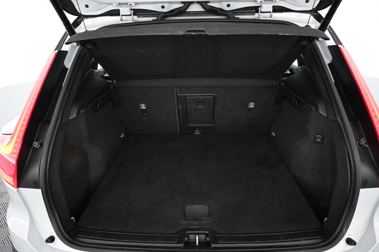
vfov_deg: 53.1
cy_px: 126
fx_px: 253
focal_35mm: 24
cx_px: 190
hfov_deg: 73.7
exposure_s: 1/25
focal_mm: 16
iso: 1400
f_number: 3.5
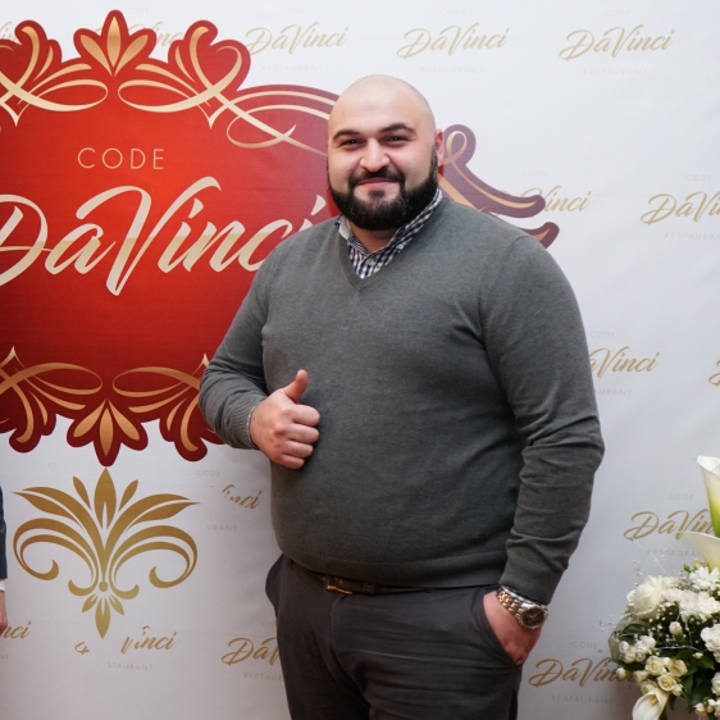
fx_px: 1530
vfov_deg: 26.5
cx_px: 142
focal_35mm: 65
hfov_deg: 26.0
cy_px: 408
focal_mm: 28
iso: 2000
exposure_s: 1/60
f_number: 3.5
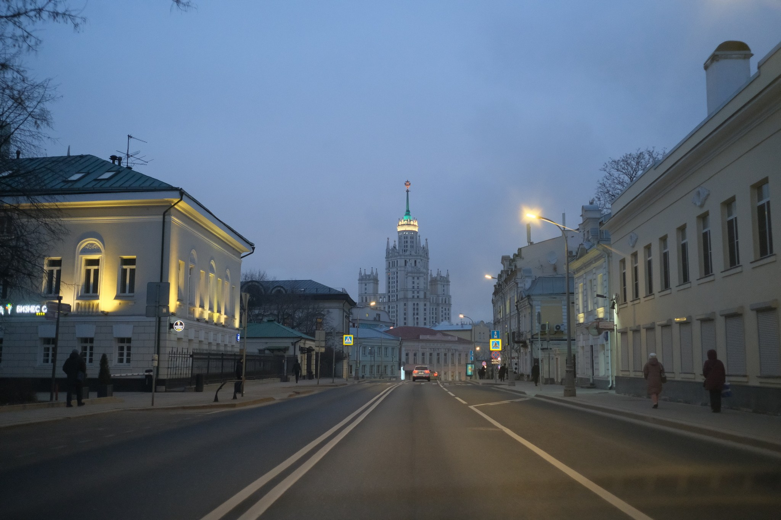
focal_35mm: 35
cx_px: 390
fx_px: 759
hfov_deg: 54.4
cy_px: 260
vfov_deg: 37.8
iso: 3200
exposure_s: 1/160
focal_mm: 23
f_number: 2.2
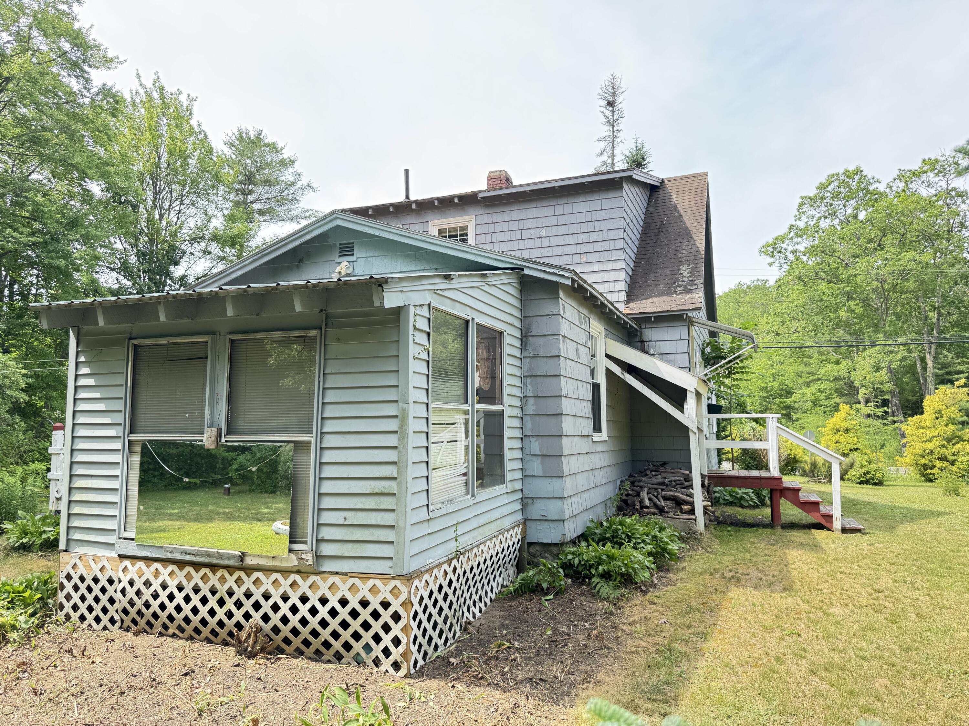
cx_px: 484
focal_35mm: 24
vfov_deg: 56.8
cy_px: 363
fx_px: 672
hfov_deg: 71.6
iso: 80
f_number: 1.78
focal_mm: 6.76
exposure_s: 1/352
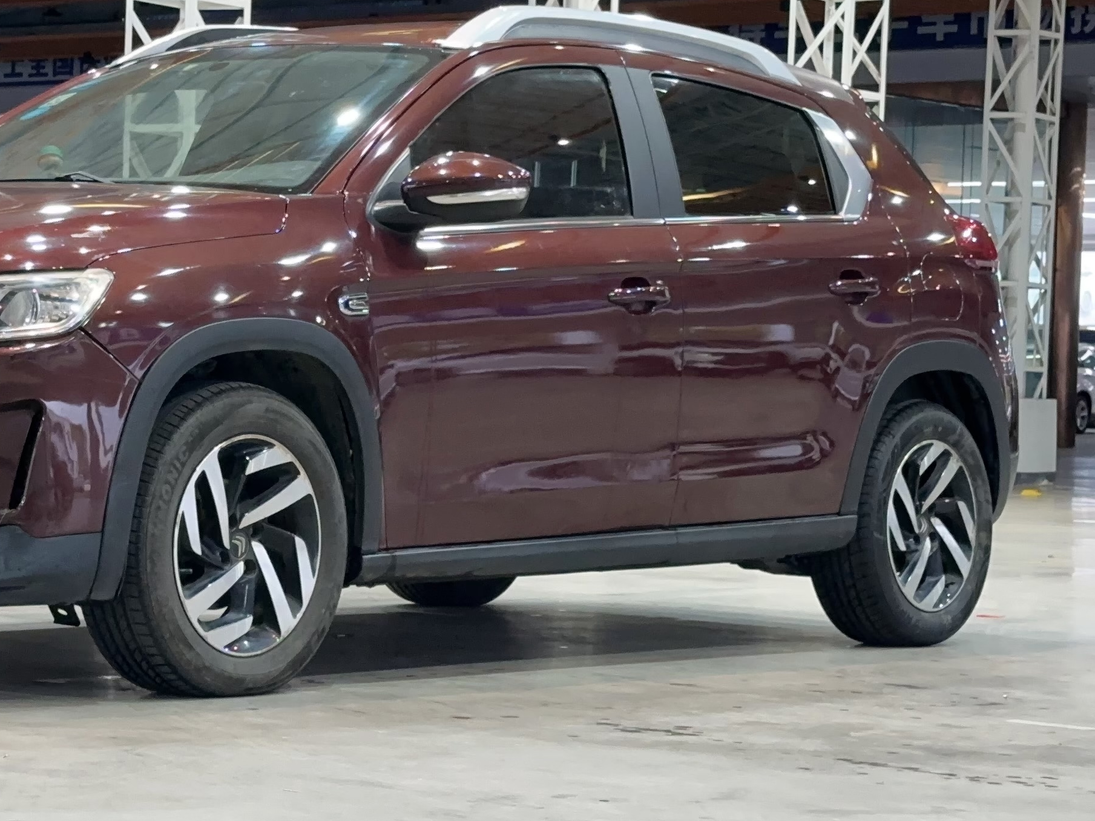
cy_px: 359
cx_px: 272
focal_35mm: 107
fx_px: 3385
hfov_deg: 18.3
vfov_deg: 13.8
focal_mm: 6.86
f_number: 1.78
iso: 200
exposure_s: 1/50
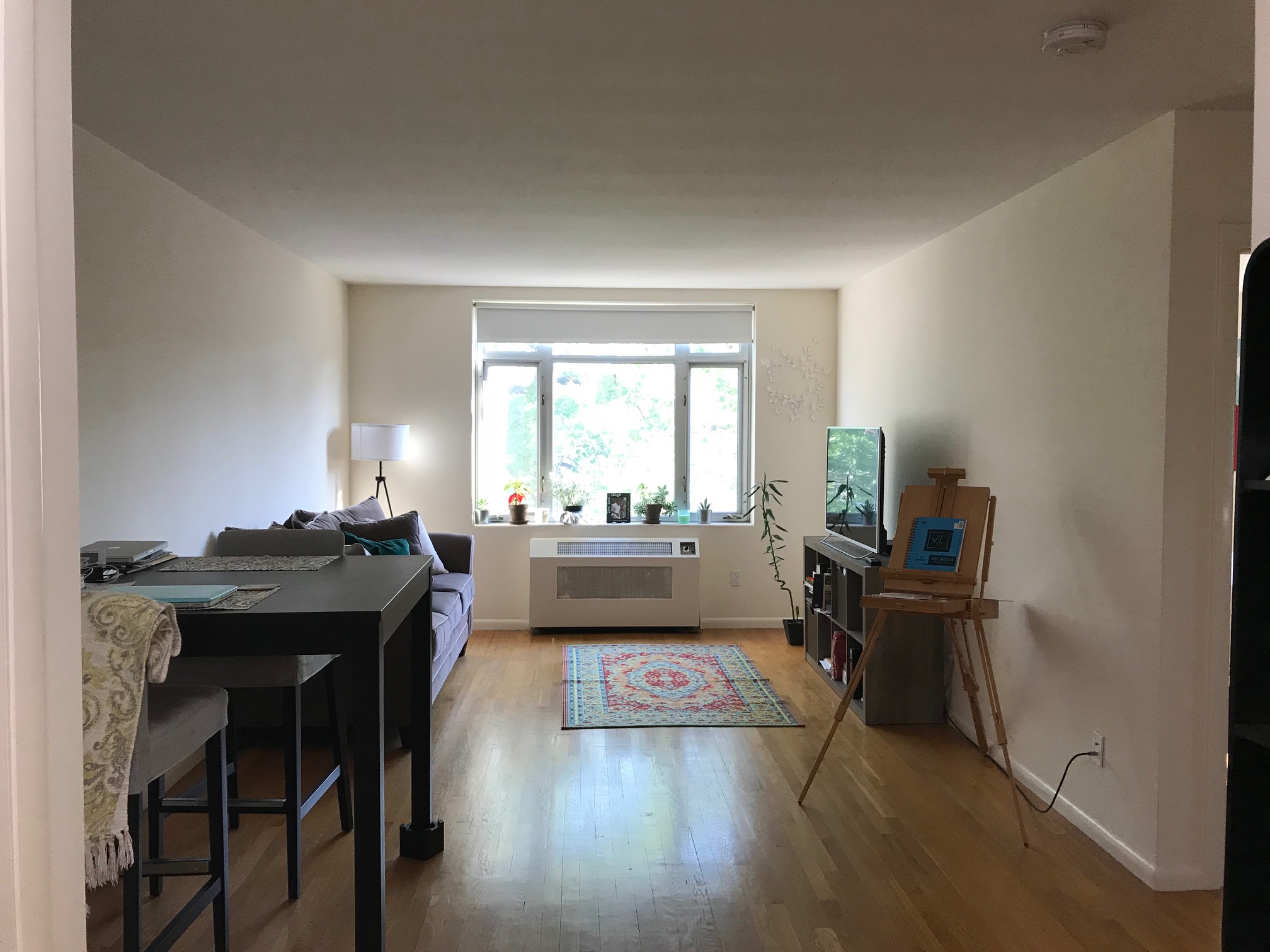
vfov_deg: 49.7
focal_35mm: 28
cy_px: 476
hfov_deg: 63.4
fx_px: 1027
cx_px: 635
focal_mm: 3.99
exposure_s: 1/40
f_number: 1.8
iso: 32
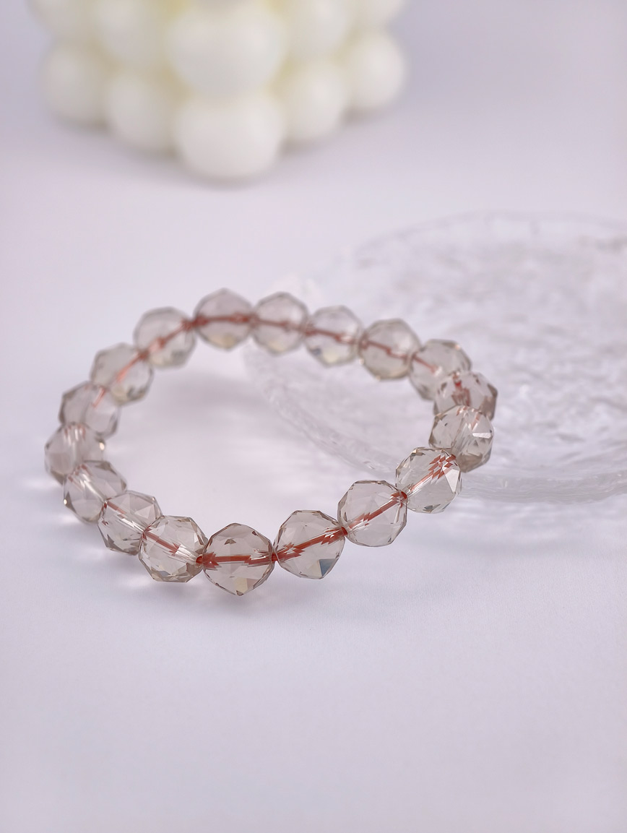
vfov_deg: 23.0
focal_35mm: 85
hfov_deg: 17.4
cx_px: 314
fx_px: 2048
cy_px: 416
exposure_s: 1/160
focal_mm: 22.48
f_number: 2.67
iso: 125
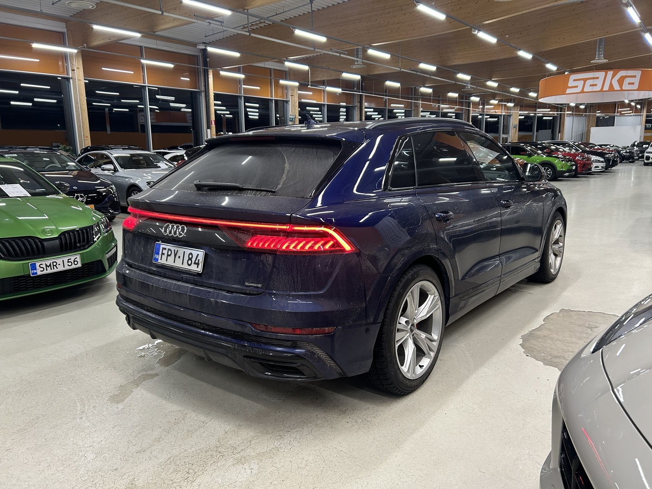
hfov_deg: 67.3
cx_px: 326
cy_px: 244
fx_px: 490
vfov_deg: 53.1
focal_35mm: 26
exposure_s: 1/100
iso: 125
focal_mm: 5.7
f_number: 1.5
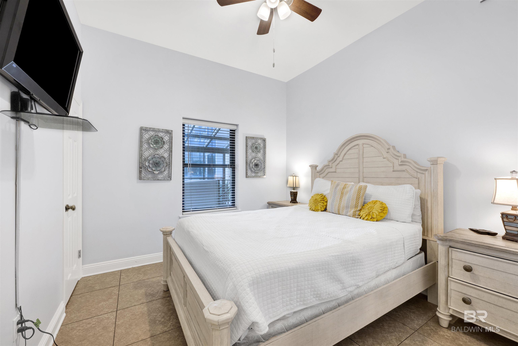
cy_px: 173
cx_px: 259
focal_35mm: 14
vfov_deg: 81.2
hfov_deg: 104.3
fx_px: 201
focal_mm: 14
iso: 400
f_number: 11
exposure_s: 1/10
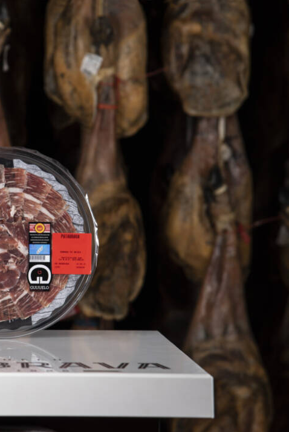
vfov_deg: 11.4
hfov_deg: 7.6
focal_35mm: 181
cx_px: 24
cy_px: 216
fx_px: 2177
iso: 100
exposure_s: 1/80
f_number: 6.3
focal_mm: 120
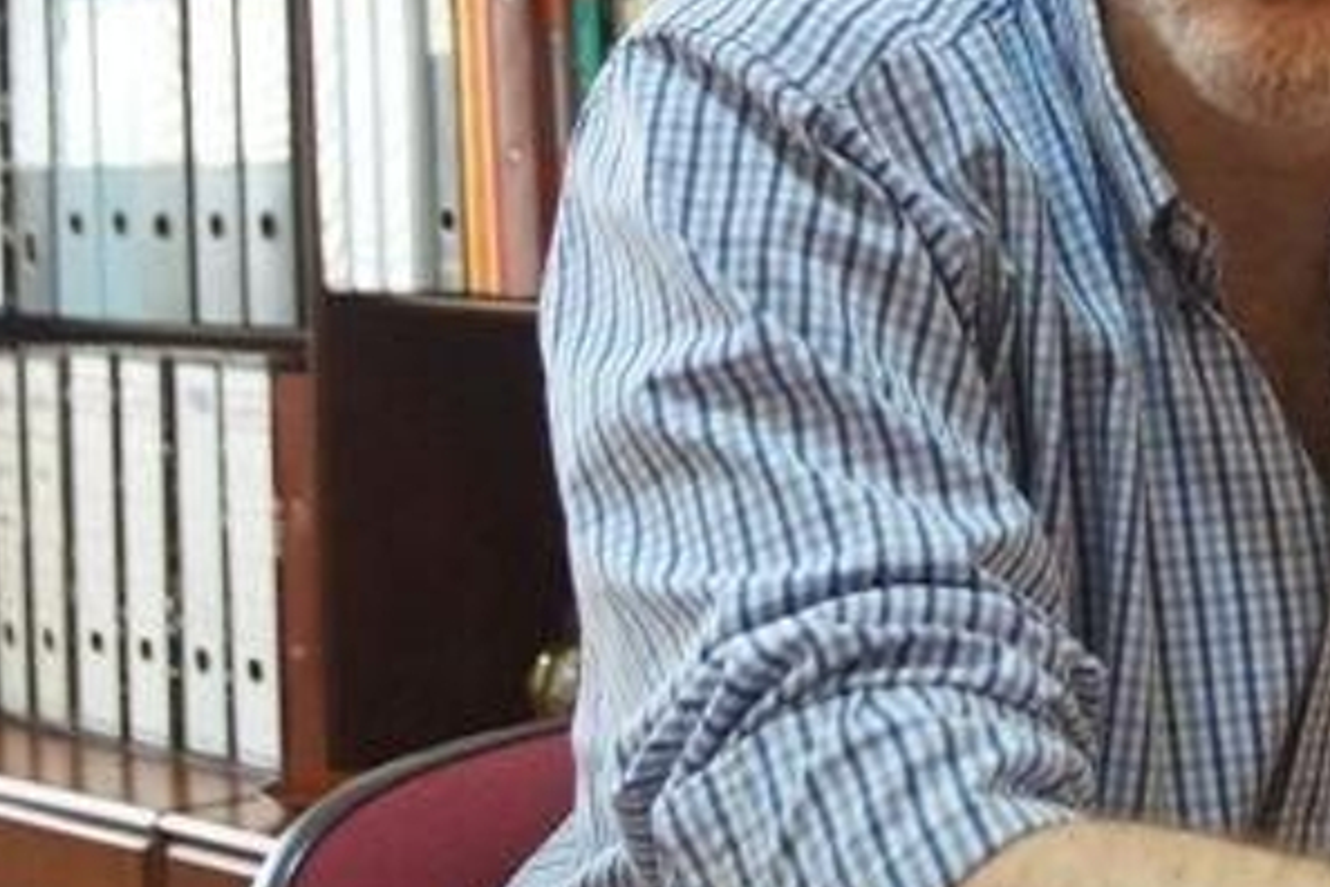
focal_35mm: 97
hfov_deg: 20.4
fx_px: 3583
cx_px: 1290
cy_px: 282
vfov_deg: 14.1
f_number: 4
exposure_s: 1/60
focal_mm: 24
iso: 1600
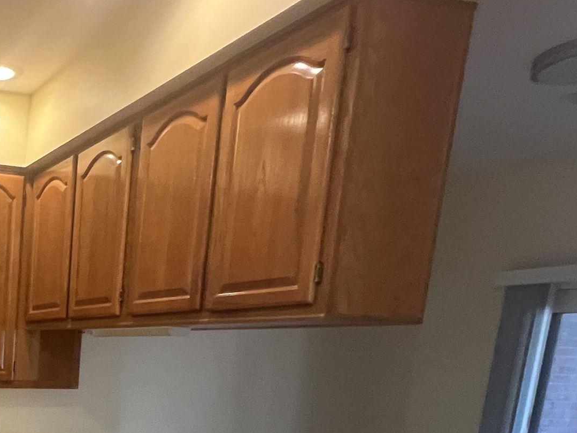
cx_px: -67
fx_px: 617
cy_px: 484
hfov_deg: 40.0
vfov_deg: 33.4
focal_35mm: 37
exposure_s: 1/60
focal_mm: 1.57
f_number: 1.8
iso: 500
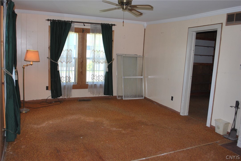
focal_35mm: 30
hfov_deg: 61.9
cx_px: 120
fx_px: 201
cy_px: 80
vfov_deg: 43.7
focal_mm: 20
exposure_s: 1/60
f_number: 3.8
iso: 200
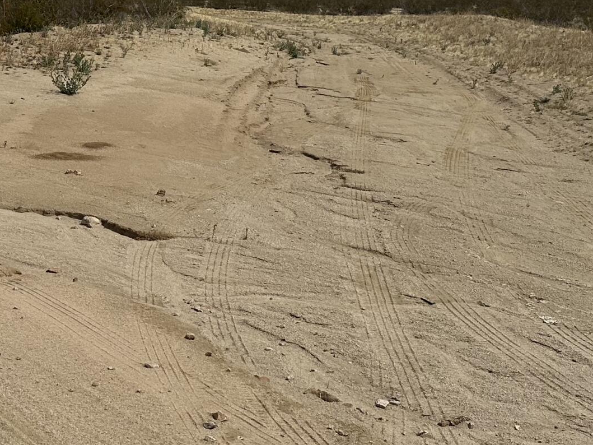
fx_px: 1165
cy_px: -17
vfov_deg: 20.8
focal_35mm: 68
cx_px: 102
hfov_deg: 27.9
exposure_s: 1/15625
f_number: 1.78
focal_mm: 6.86
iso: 80
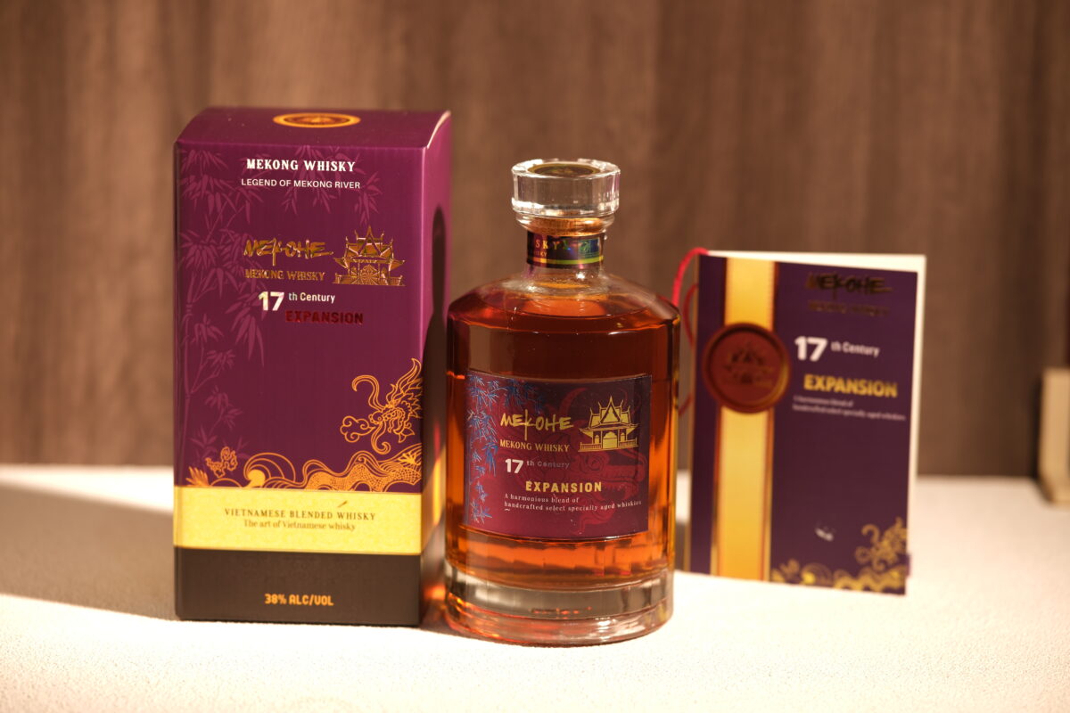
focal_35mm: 113
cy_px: 356
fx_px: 3358
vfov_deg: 12.1
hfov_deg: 18.1
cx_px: 535
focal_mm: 75
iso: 64
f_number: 2
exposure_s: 1/60
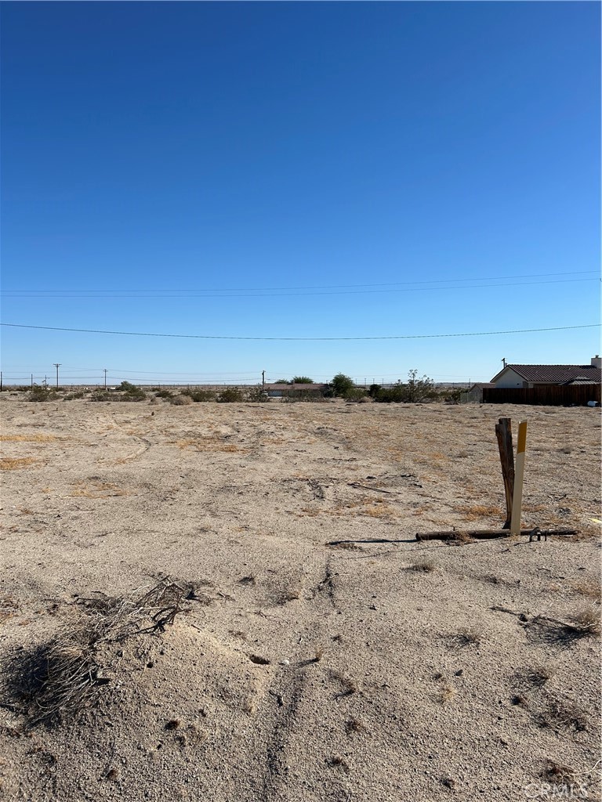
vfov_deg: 67.3
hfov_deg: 53.1
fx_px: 603
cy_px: 401
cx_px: 301
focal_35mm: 26
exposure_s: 1/6579
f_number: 1.5
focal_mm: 5.7
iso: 50
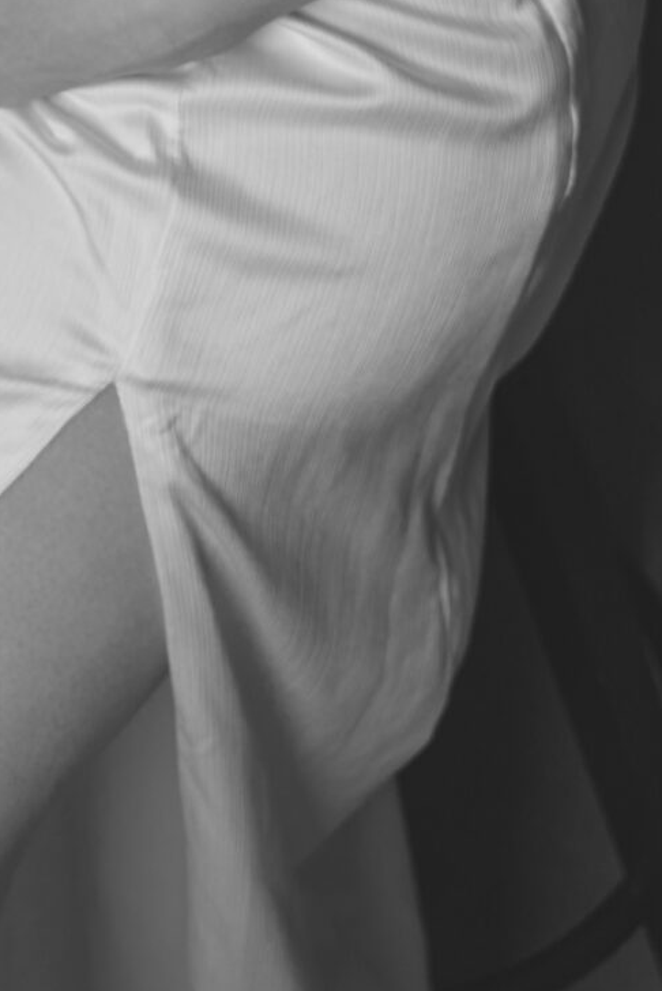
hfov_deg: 10.9
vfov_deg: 15.0
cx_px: -215
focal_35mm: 123
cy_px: -651
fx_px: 3389
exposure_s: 1/100
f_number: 3.5
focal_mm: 35
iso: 400
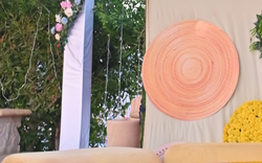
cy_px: -117
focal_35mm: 106
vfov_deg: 11.5
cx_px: 319
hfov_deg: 18.6
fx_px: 757
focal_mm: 24
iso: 1250
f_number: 5
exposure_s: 1/200
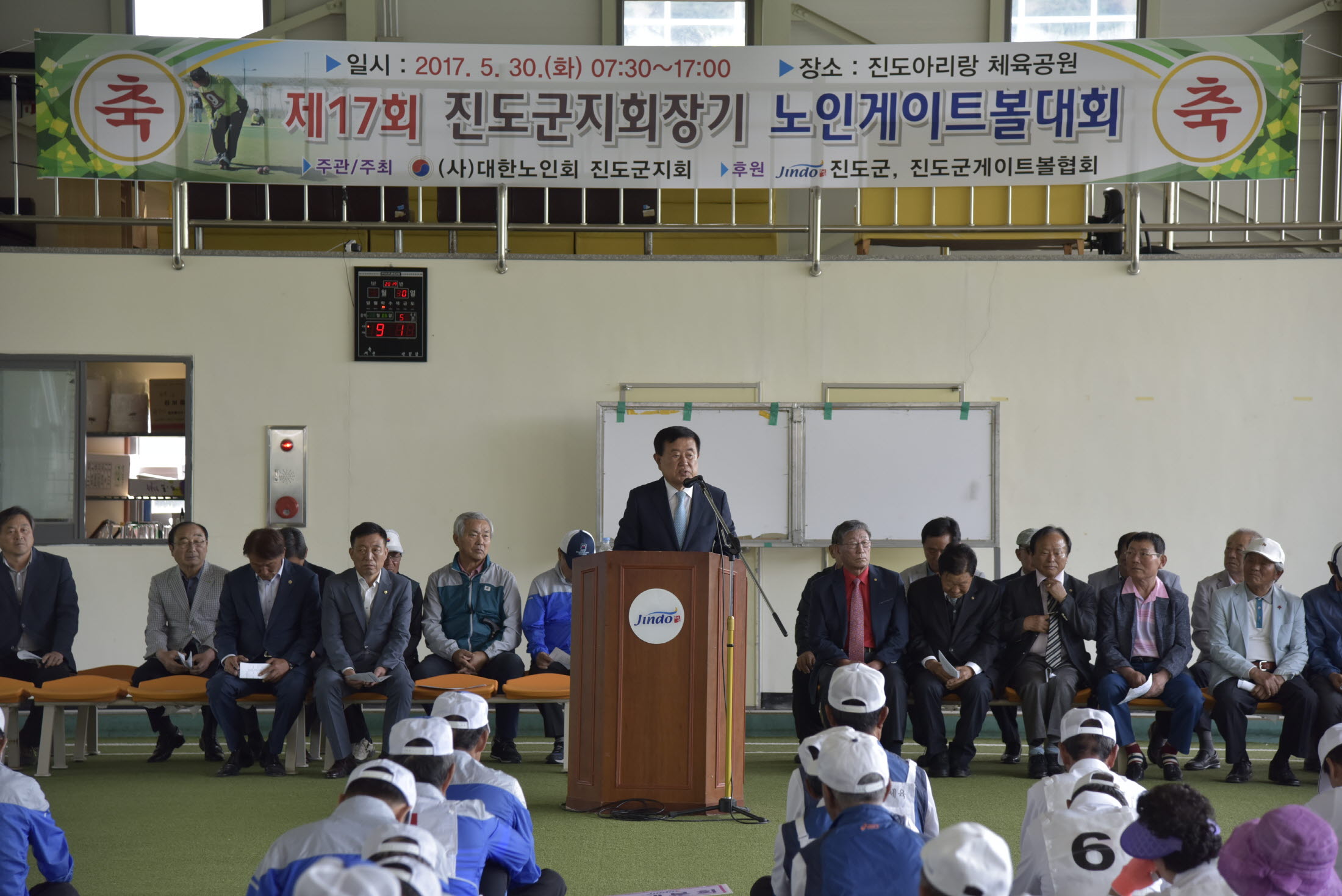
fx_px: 3430
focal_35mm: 92
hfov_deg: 22.1
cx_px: 671
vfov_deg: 14.9
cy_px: 448
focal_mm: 92
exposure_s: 1/125
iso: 640
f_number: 4.5
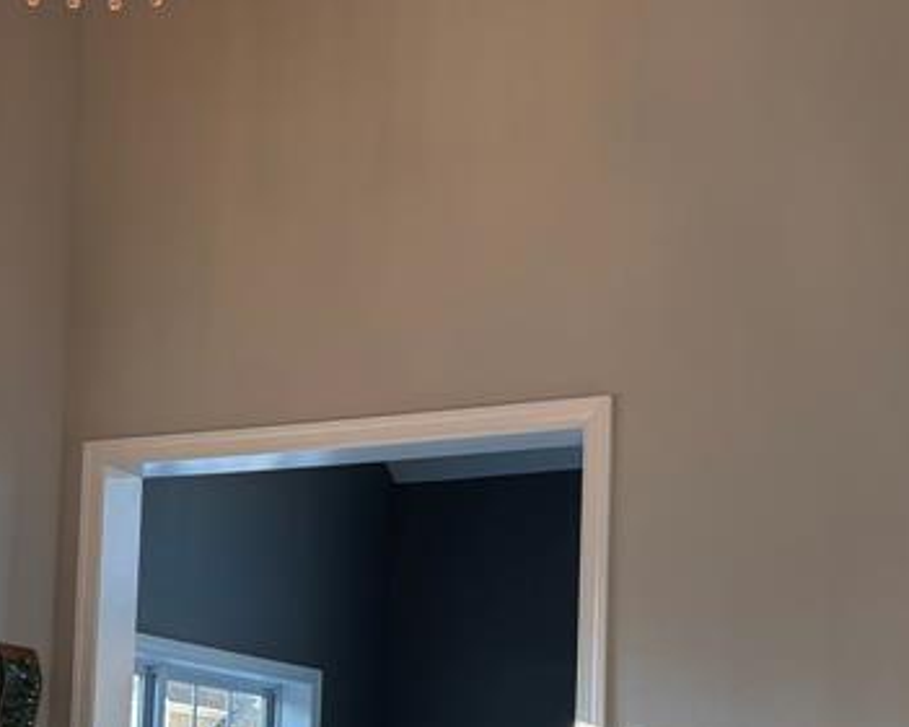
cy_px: 639
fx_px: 1991
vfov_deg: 20.3
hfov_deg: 25.2
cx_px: 153
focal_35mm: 74
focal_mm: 5.96
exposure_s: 1/150
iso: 64
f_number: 1.6
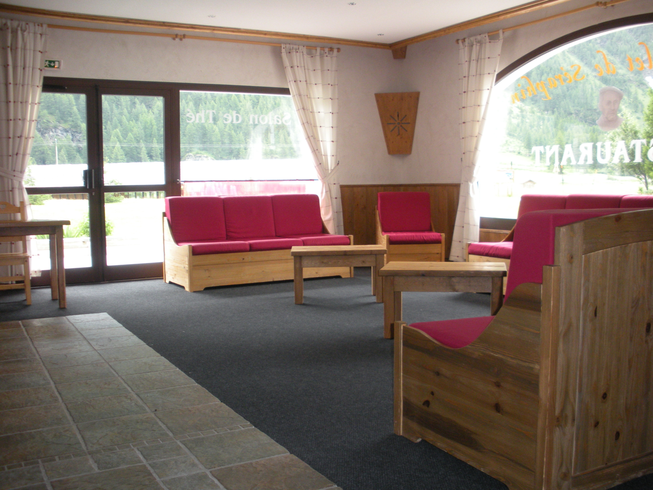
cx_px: 326
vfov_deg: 40.7
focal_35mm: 35
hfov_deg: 52.6
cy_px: 245
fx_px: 660
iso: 230
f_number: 3.5
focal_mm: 6.3
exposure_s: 1/59
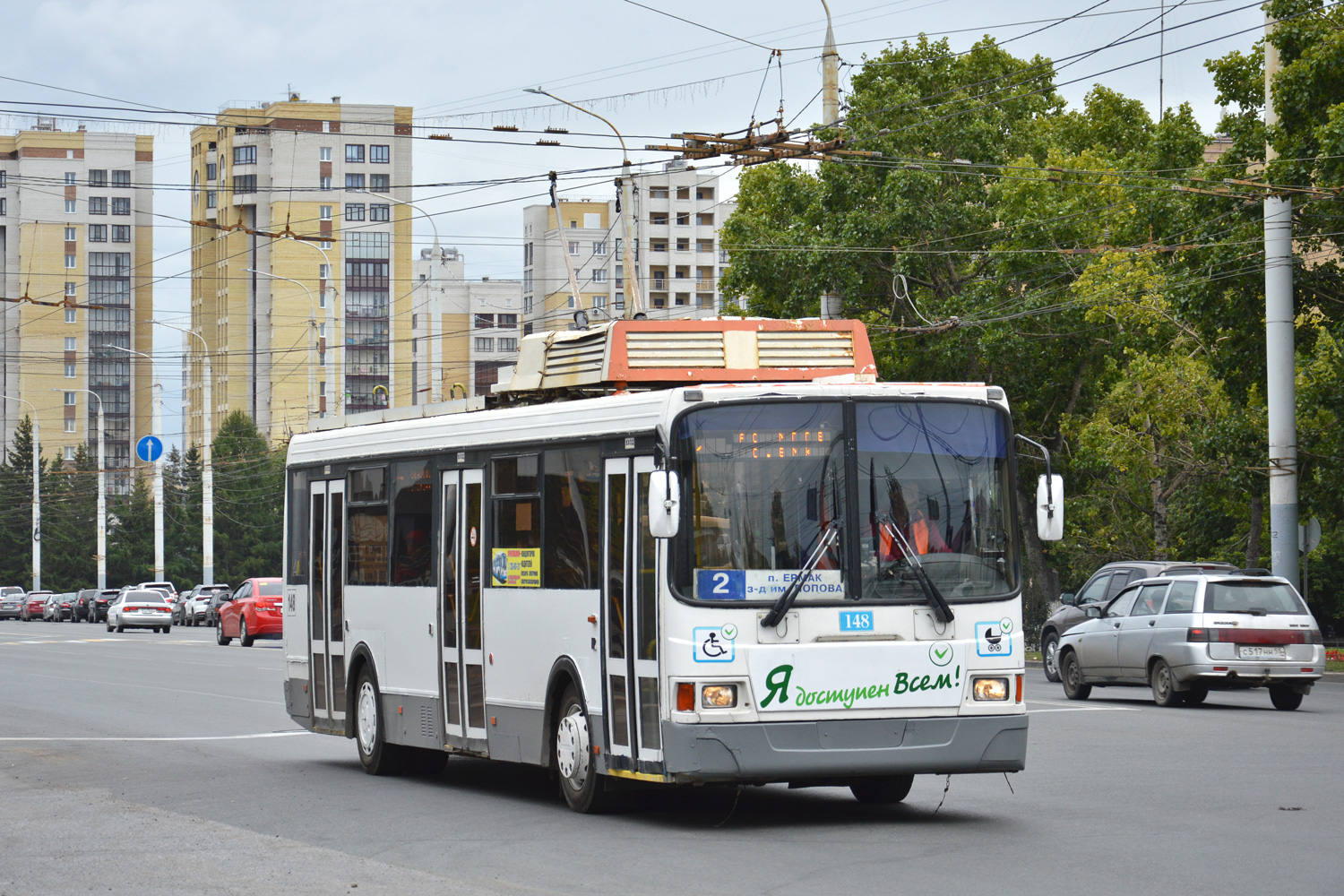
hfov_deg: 18.2
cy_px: 448
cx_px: 672
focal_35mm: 112
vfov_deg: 12.2
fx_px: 4200
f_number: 5.6
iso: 200
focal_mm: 75
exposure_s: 1/400
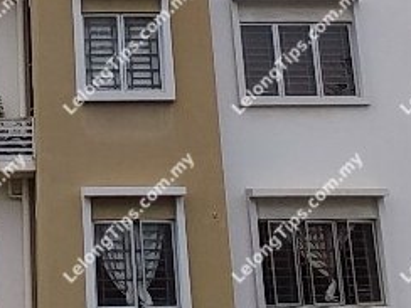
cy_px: -126
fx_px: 926
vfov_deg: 17.4
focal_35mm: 78
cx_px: 35
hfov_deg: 24.3
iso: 50
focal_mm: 1.65
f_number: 2.2
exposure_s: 1/3502
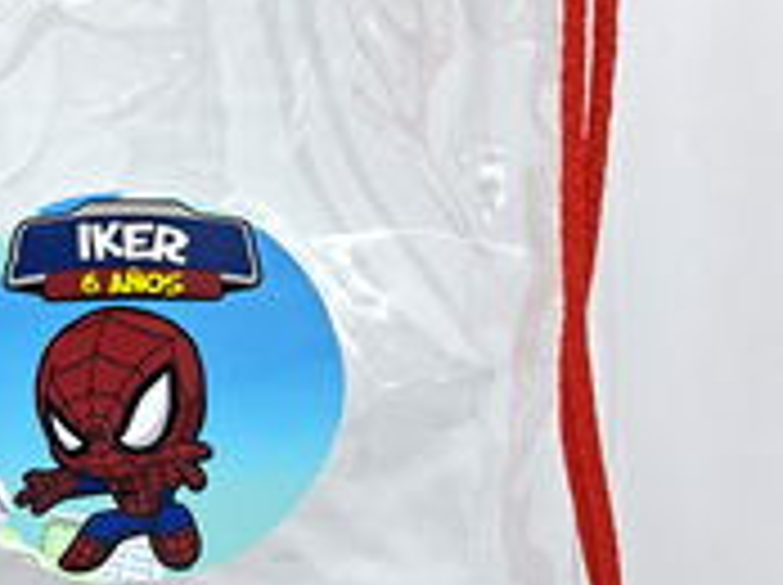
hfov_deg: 33.6
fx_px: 1197
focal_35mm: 53
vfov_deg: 27.5
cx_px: 27
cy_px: 302
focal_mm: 5.54
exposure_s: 1/100
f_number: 1.8
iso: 160
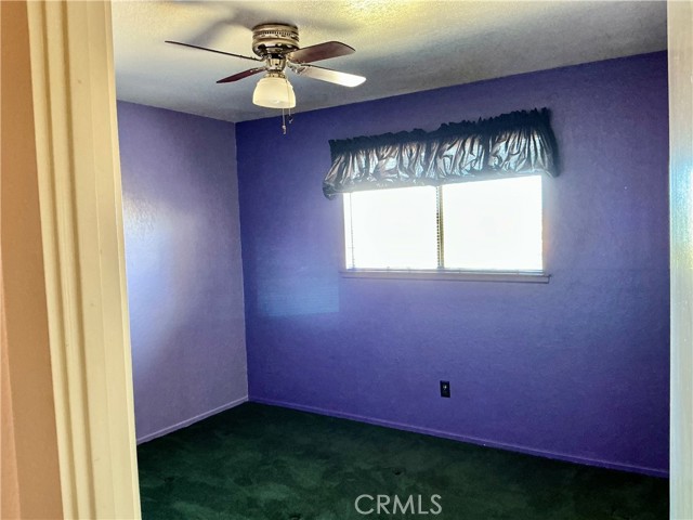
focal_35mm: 29
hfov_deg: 61.7
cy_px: 260
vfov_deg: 48.2
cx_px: 346
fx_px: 581
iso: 200
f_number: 1.8
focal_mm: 3
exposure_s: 1/40
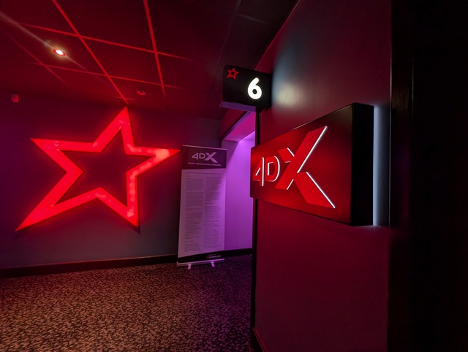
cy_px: 176
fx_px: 162
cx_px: 234
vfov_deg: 94.6
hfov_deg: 110.5
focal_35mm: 12
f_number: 1.95
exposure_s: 1/23.8
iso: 63
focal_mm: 2.23
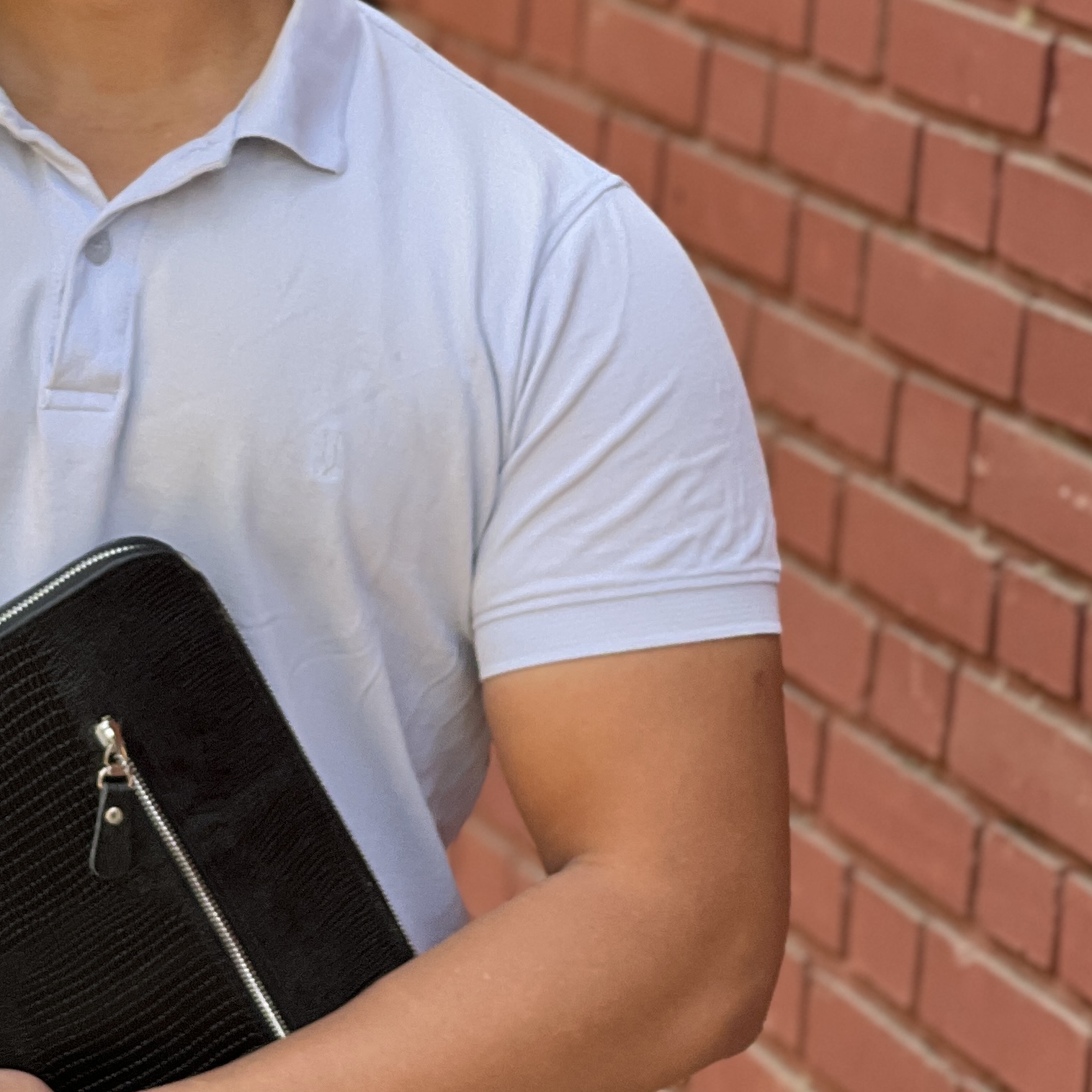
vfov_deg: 9.7
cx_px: 33
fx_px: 6460
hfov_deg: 9.6
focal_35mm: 181
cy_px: 534
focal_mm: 9
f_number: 2.8
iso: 125
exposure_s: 1/121
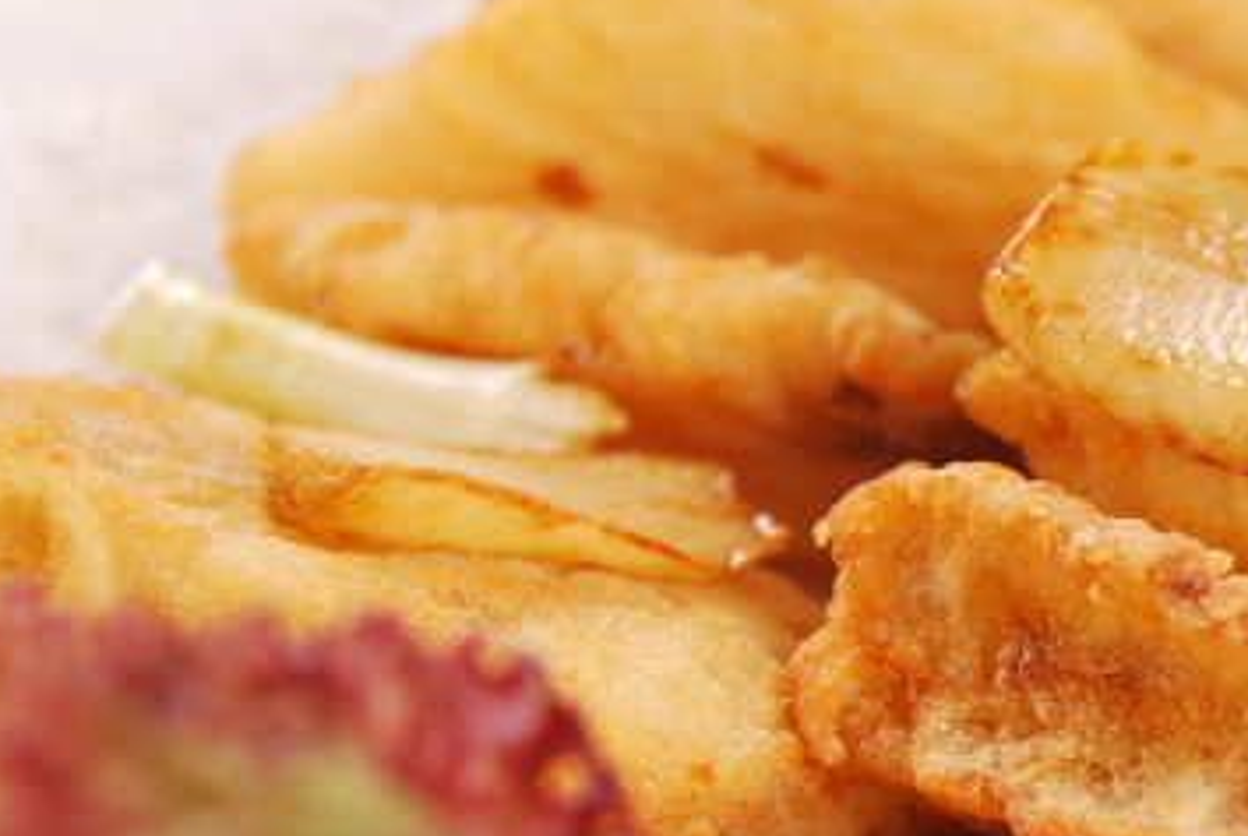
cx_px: 1593
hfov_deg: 9.3
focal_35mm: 217
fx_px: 7532
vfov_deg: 6.3
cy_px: 499
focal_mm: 50
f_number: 5
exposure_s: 1/100
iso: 100
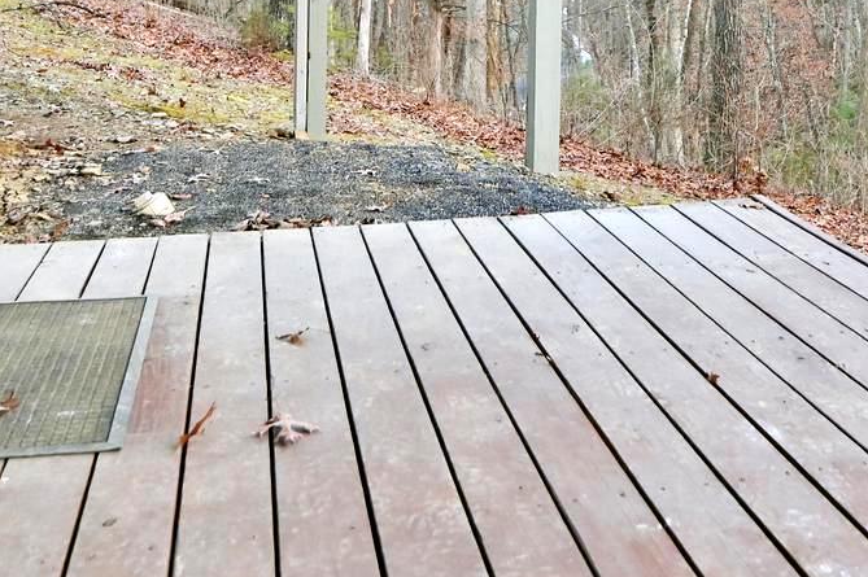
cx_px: 559
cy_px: -65
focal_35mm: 49
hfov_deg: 40.0
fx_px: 1181
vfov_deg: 25.4
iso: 400
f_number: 3.5
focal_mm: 16
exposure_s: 1/250
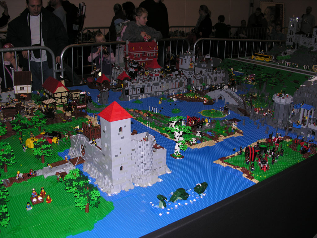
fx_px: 321
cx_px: 158
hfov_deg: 52.6
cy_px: 119
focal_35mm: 35
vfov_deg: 40.7
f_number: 2.8
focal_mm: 8.9
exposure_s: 1/60.1
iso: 50
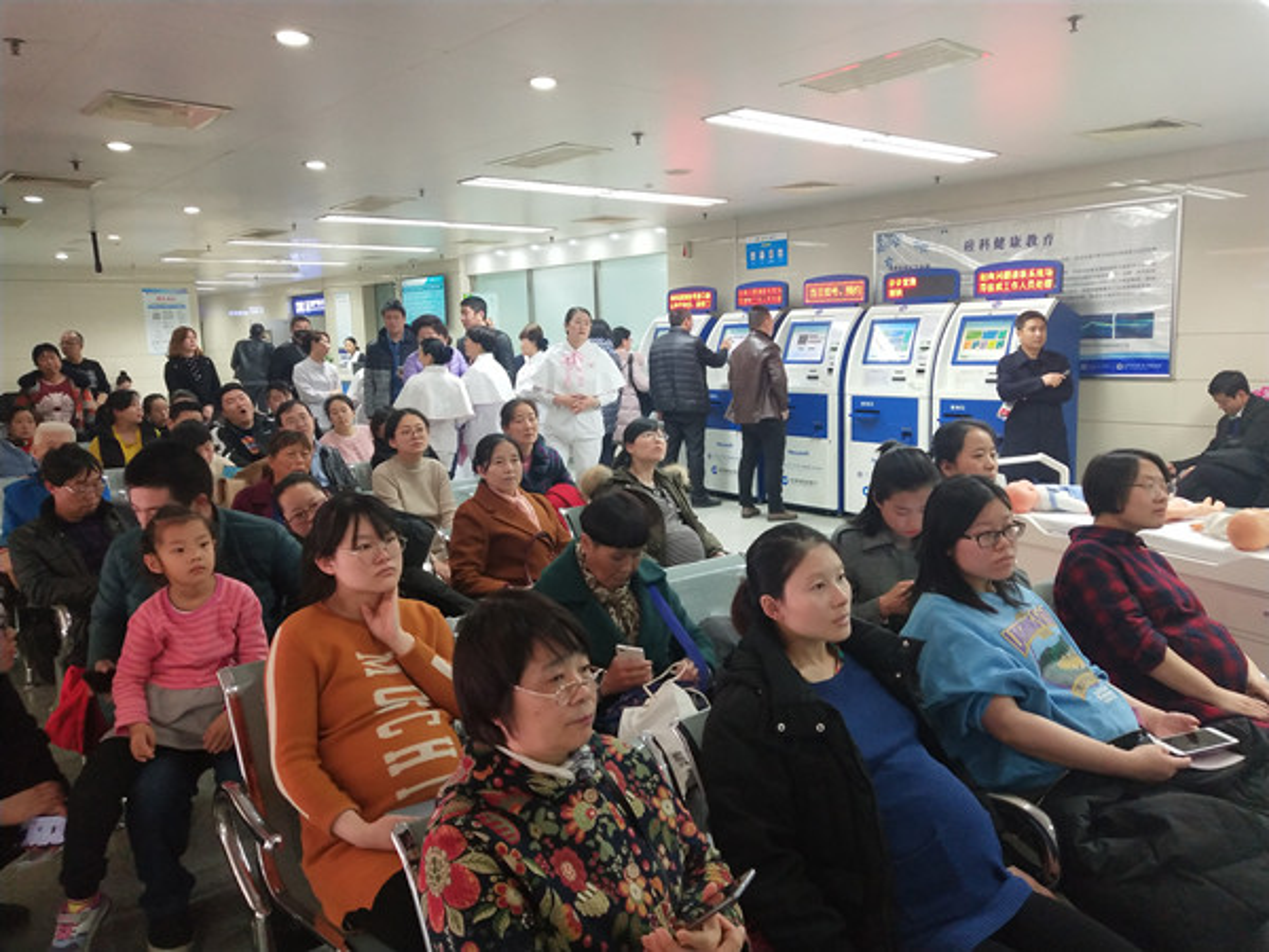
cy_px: 476
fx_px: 1100
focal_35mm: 30
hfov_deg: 60.0
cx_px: 634
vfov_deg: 46.8
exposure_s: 1/33.3
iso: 368
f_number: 1.8
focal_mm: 3.95
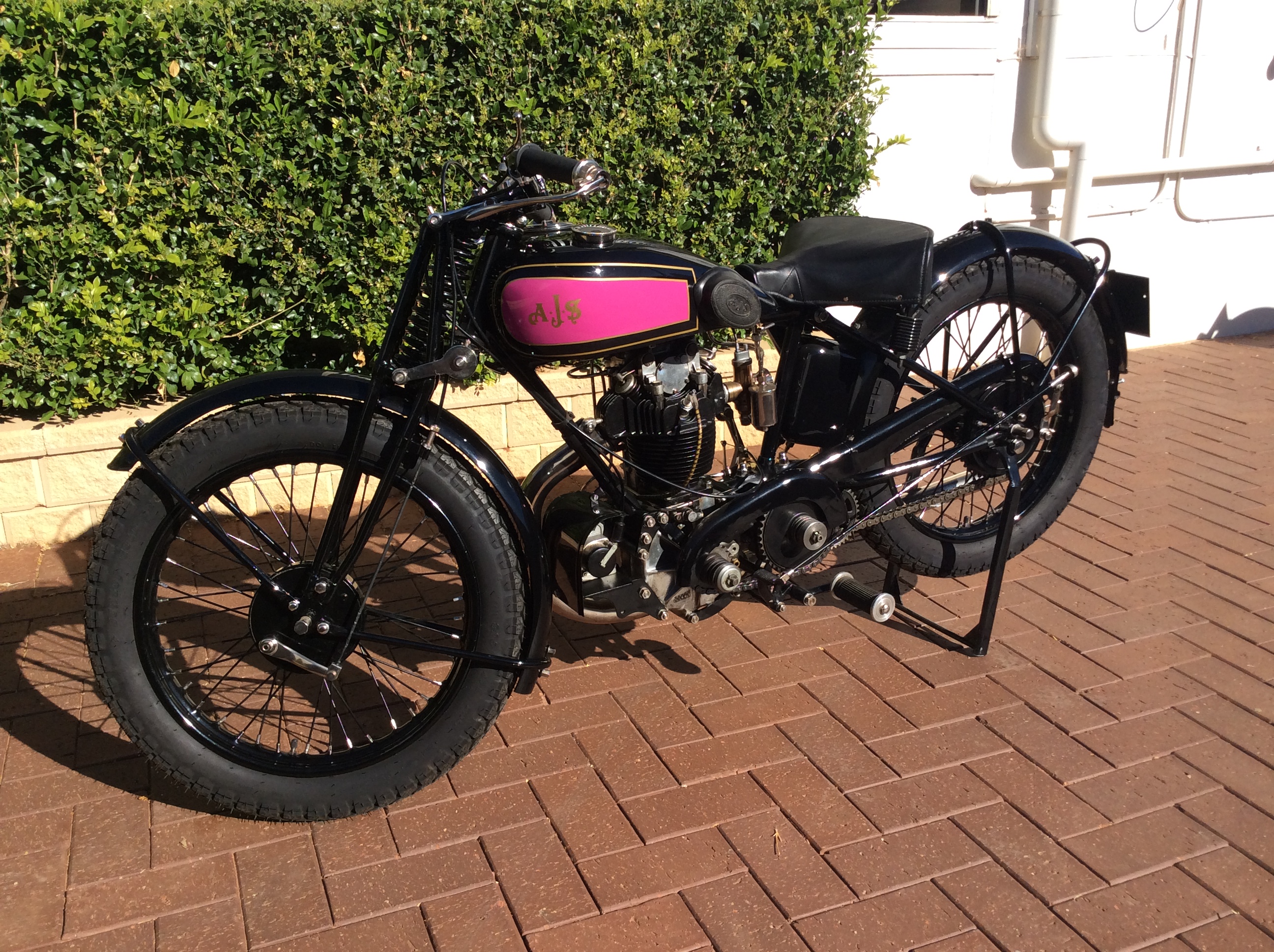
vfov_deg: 44.1
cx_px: 637
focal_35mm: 32
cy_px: 476
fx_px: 1176
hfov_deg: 56.9
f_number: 2.4
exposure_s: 1/1244
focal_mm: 3.3
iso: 32
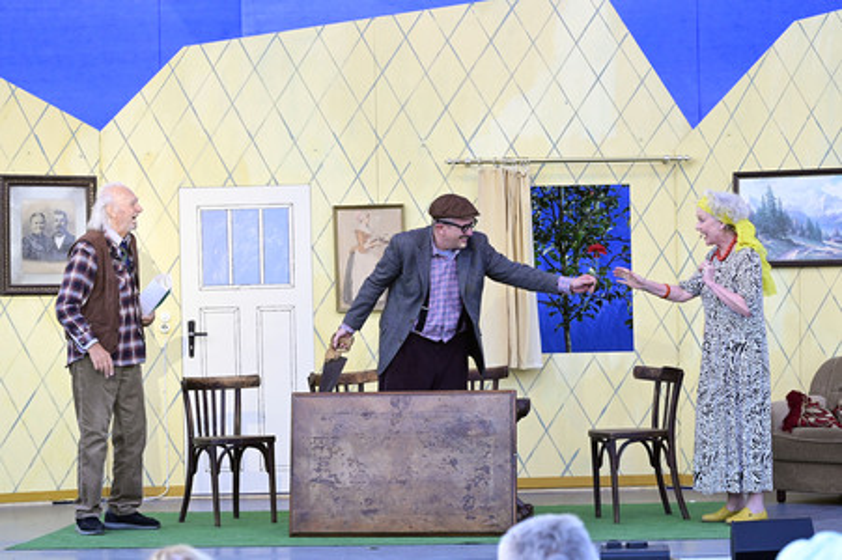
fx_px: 2290
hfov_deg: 20.8
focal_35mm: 98
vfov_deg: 13.9
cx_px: 421
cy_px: 280
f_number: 7.1
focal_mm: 98
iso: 2500
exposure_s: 1/320
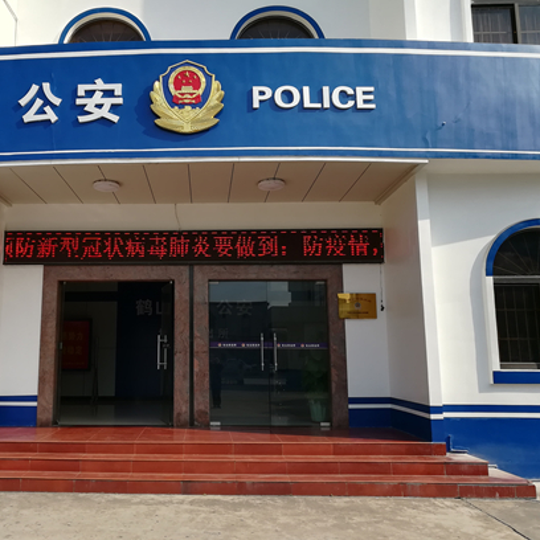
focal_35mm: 31
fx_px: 547
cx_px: 180
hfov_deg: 51.6
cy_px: 269
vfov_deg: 52.5
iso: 50
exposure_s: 1/646
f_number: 2.2
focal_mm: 3.83
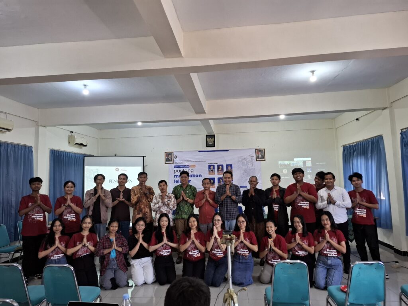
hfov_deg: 73.9
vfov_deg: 58.9
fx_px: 271
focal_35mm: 23
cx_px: 204
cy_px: 153
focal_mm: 5.54
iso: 200
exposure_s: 1/50
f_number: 1.8
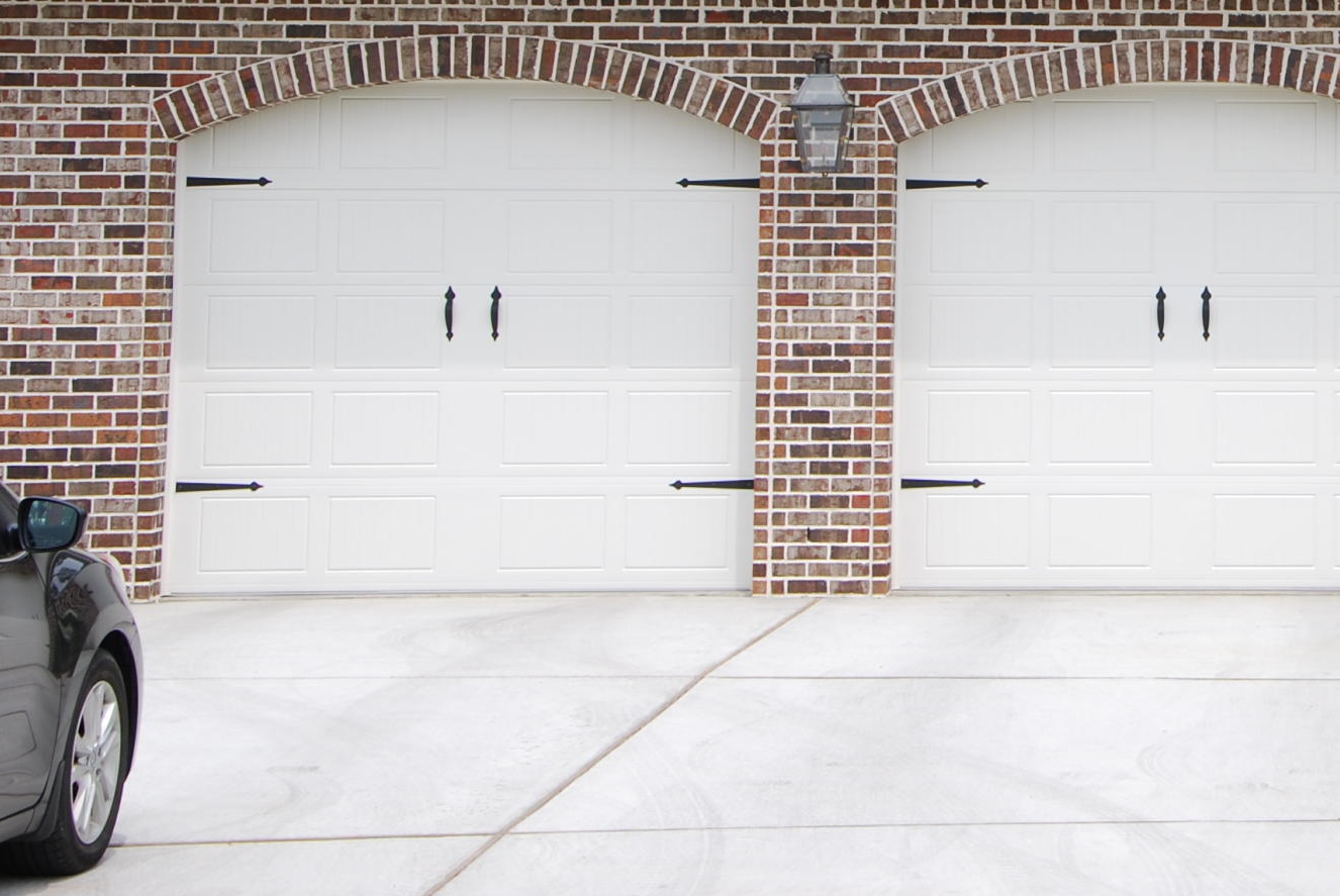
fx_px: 4806
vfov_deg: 10.5
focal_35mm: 129
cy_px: -44
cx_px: 1452
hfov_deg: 15.5
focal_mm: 38
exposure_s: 1/250
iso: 100
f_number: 8
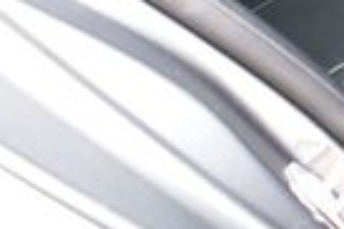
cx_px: 701
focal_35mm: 168
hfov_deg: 11.1
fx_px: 1603
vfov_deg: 8.0
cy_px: -111
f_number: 6.3
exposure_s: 1/15
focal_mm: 24
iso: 400
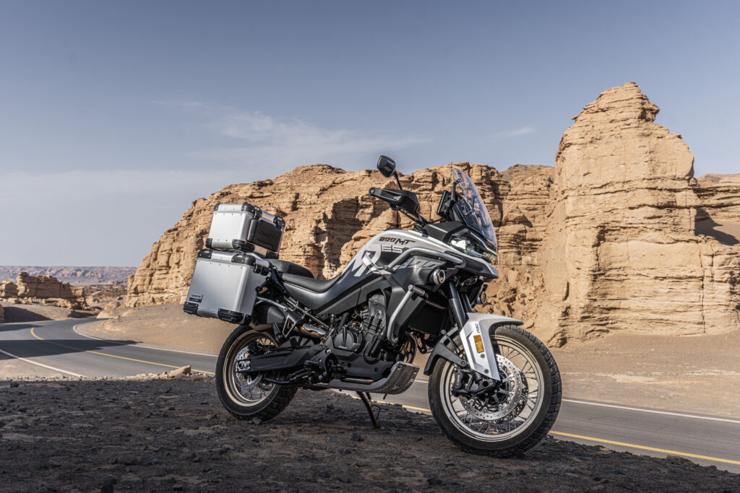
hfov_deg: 55.8
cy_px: 246
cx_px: 370
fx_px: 699
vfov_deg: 38.9
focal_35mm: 34
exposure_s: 1/640
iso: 50
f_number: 7.1
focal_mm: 34
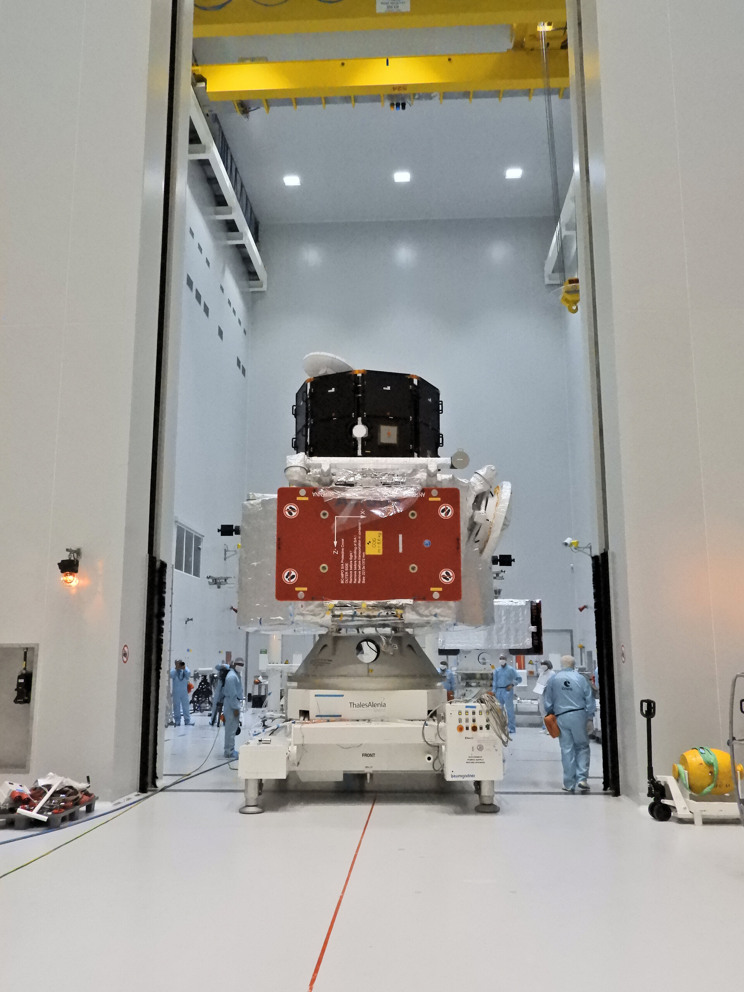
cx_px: 372
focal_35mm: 30
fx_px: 860
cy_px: 496
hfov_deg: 46.8
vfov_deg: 60.0
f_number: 3.5
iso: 1250
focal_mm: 5.4
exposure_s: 1/250
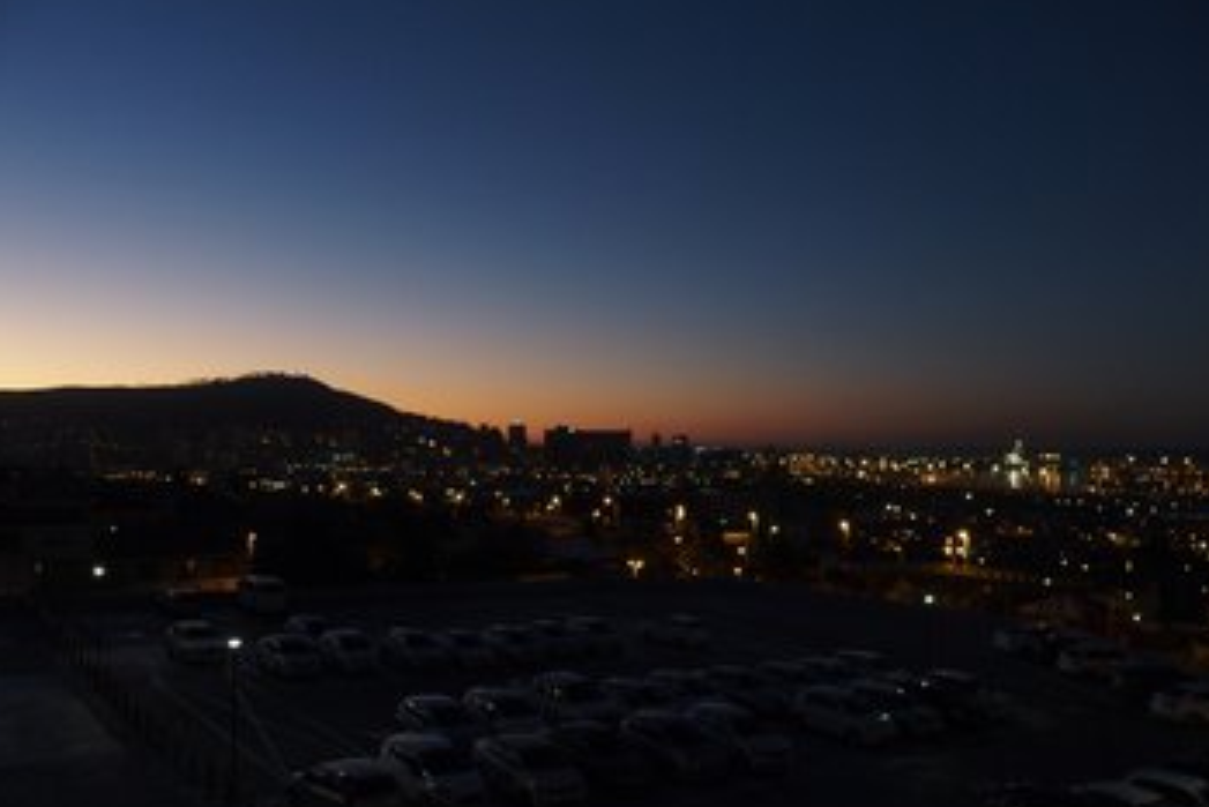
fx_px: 1008
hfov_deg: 61.9
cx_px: 603
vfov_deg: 43.6
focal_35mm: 30
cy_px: 440
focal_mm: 6
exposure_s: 1/30
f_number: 2.8
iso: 320
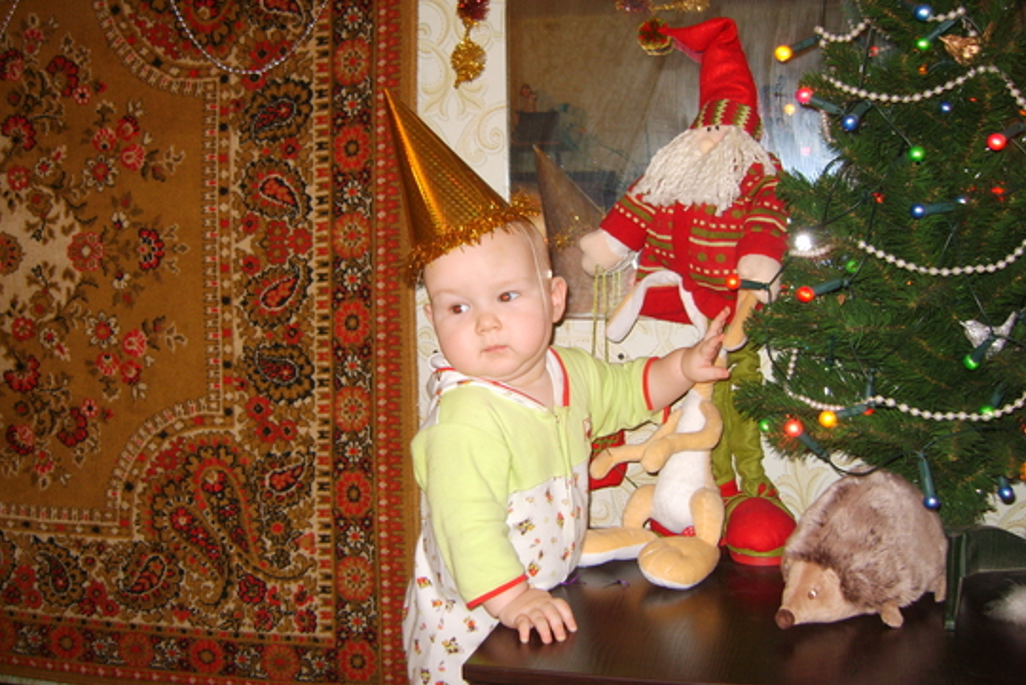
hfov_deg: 51.9
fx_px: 1055
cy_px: 299
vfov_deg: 35.9
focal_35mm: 37
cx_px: 520
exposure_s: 1/30
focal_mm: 7.4
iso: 100
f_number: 2.8
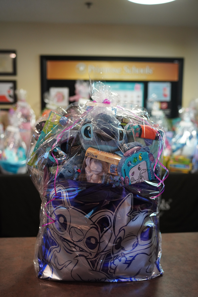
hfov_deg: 37.9
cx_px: 99
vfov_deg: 54.4
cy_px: 148
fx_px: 289
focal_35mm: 35
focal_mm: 35
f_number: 2
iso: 2500
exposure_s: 1/160
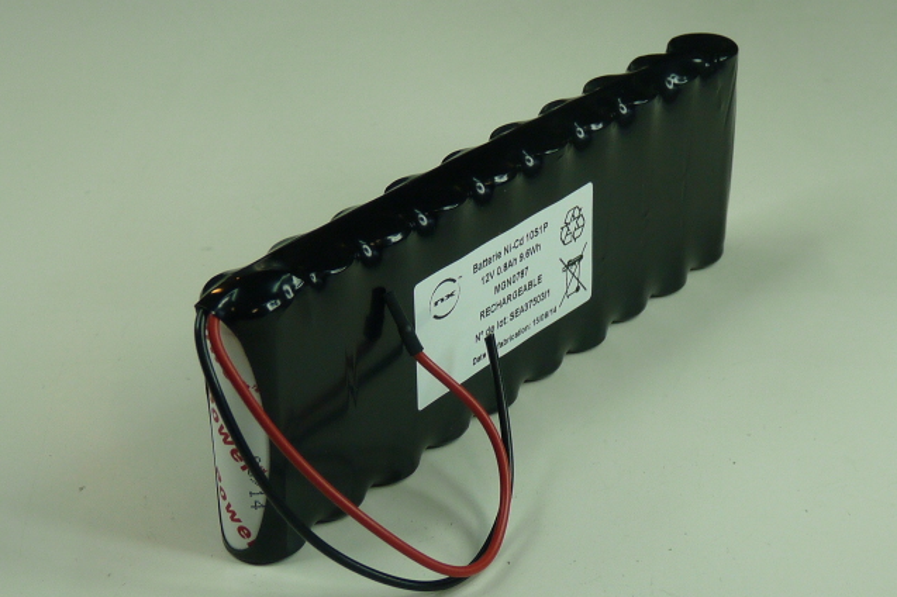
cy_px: 298
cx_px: 449
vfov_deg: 19.7
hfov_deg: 29.3
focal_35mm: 69
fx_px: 1718
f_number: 3
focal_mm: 6.6
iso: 100
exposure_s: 1/80
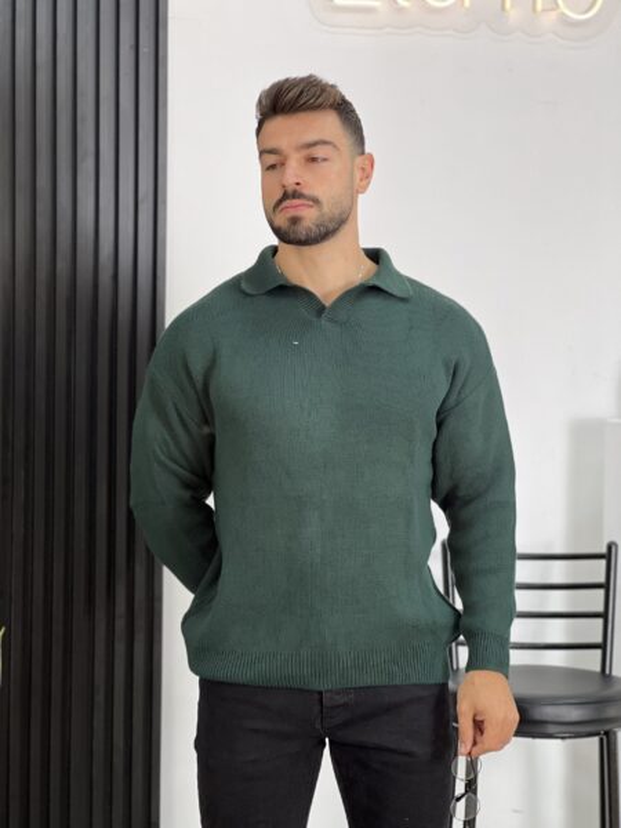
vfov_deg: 25.3
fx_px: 1842
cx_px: 310
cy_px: 414
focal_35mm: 77
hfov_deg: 19.1
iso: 100
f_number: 2.8
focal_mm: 9
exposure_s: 1/121
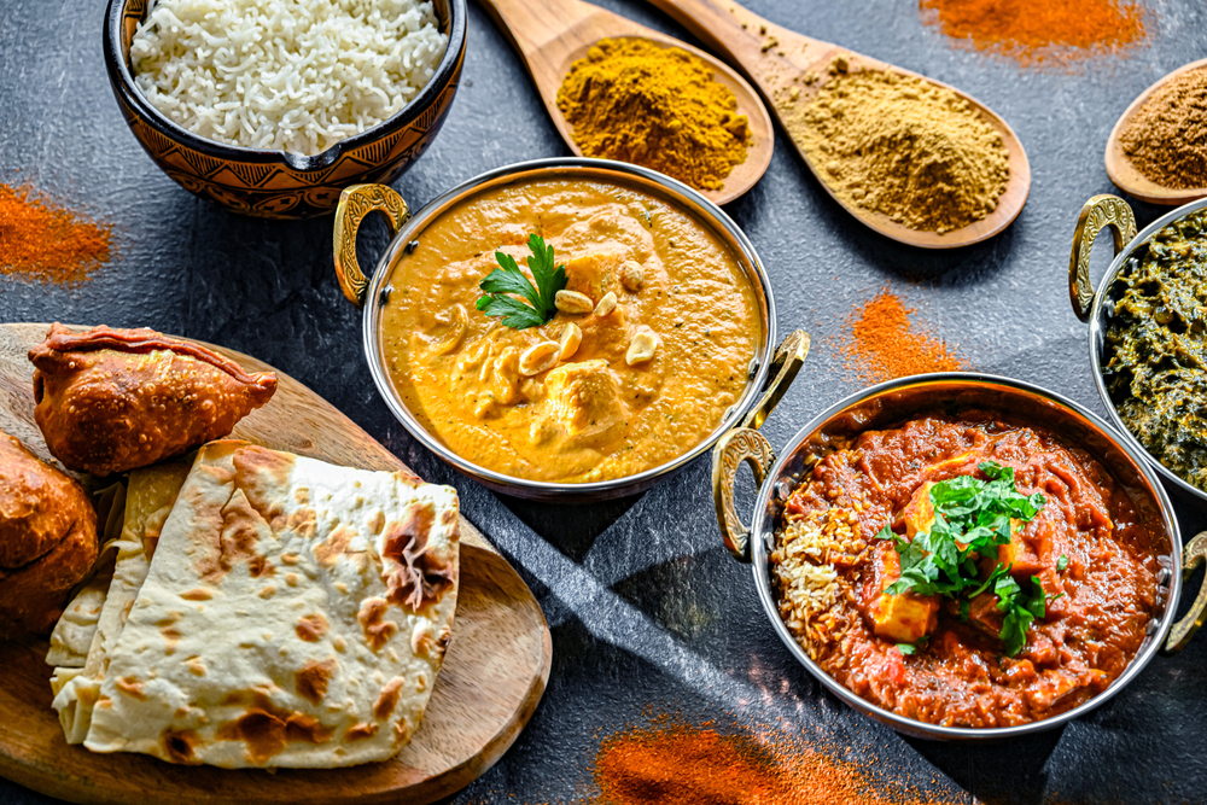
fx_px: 3252
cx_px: 604
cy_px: 402
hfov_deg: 21.0
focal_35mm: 97
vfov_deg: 14.1
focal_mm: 97
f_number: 6.3
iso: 200
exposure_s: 1/30
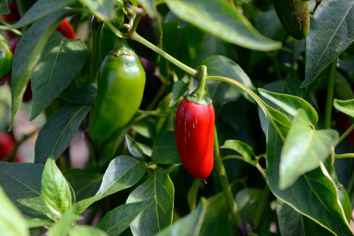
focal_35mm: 70
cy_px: 118
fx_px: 689
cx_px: 177
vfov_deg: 19.5
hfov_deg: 28.8
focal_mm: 70
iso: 100
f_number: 5.6
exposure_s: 1/250
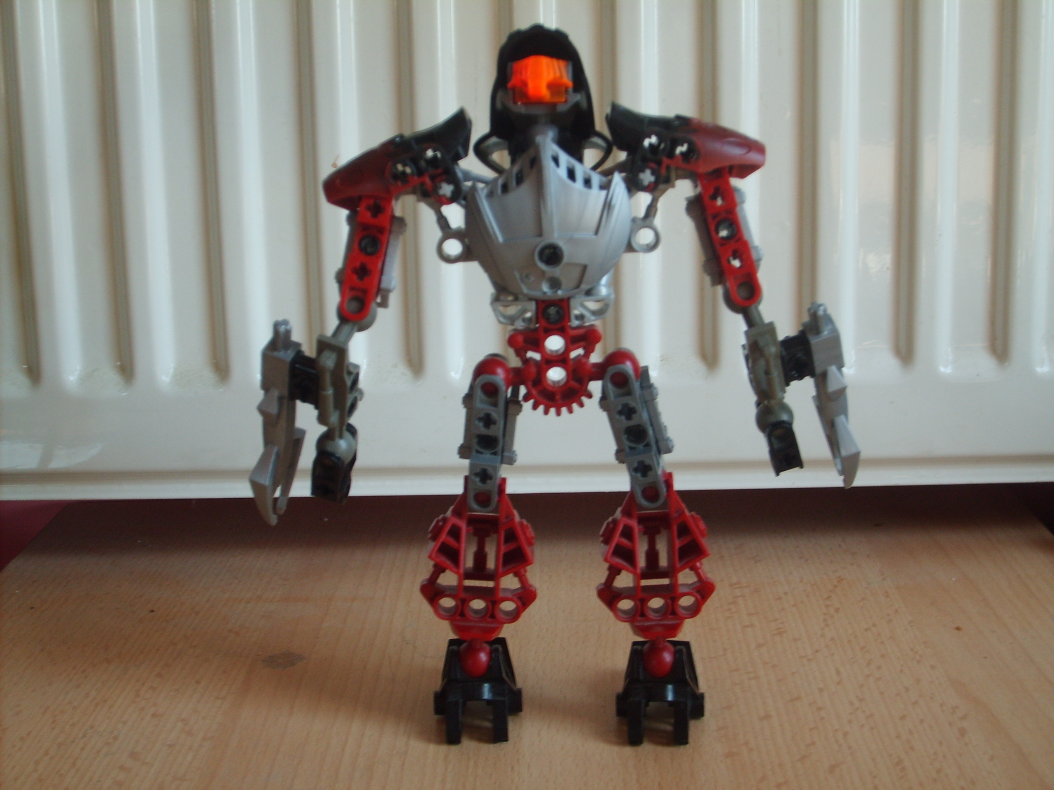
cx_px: 527
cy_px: 395
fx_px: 1583
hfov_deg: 36.8
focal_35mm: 52
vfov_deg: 28.0
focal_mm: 8.7
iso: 50
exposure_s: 1/45
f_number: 3.3
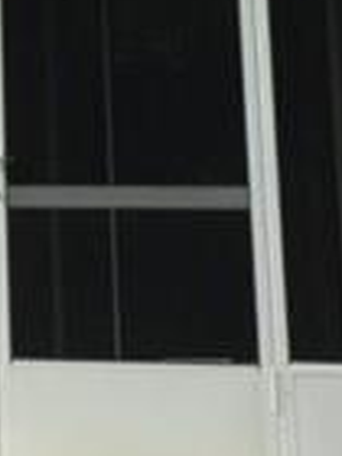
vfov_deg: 11.5
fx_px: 2095
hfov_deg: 9.1
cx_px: -173
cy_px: -365
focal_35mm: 159
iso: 32
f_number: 2.2
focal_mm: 4.15
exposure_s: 1/1799
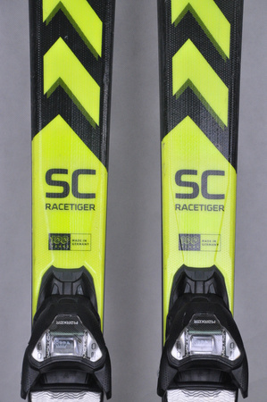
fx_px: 1756
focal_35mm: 158
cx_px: 134
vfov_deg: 13.1
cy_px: 201
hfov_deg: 8.7
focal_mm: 105
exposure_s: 1/125
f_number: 9.5
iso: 3200
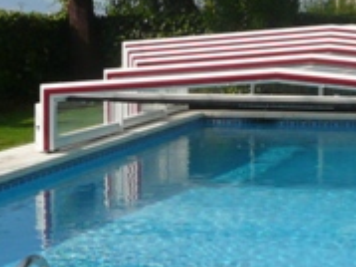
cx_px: 243
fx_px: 1028
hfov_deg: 19.6
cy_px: 112
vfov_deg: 14.8
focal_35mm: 100
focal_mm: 4.6
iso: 100
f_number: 8
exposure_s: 1/320
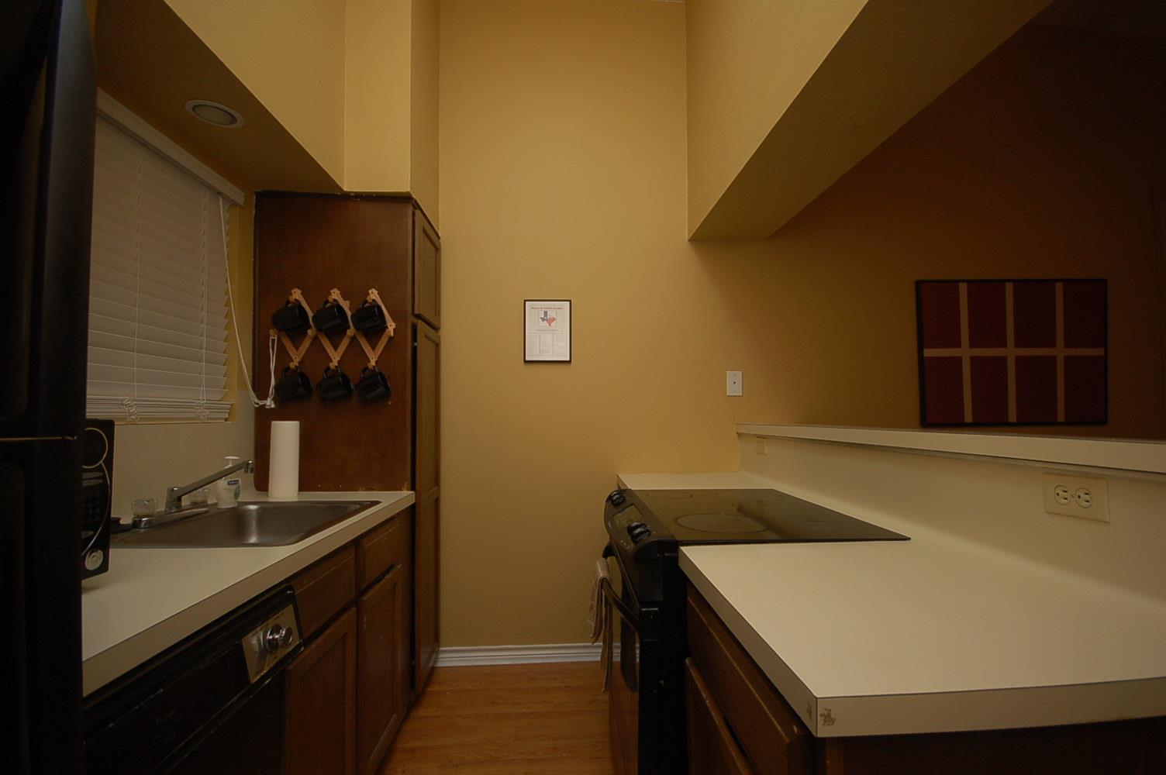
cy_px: 388
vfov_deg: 77.2
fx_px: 485
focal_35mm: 15
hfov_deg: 100.4
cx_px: 583
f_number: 4
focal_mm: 10
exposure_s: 1/60
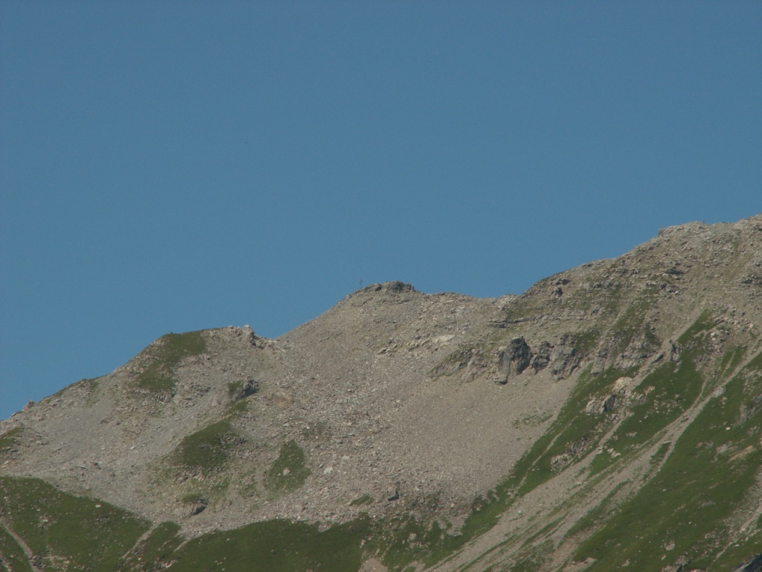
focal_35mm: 268
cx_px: 381
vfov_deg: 5.5
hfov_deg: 7.4
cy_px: 286
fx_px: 5899
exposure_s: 1/250
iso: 50
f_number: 8
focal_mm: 43.93
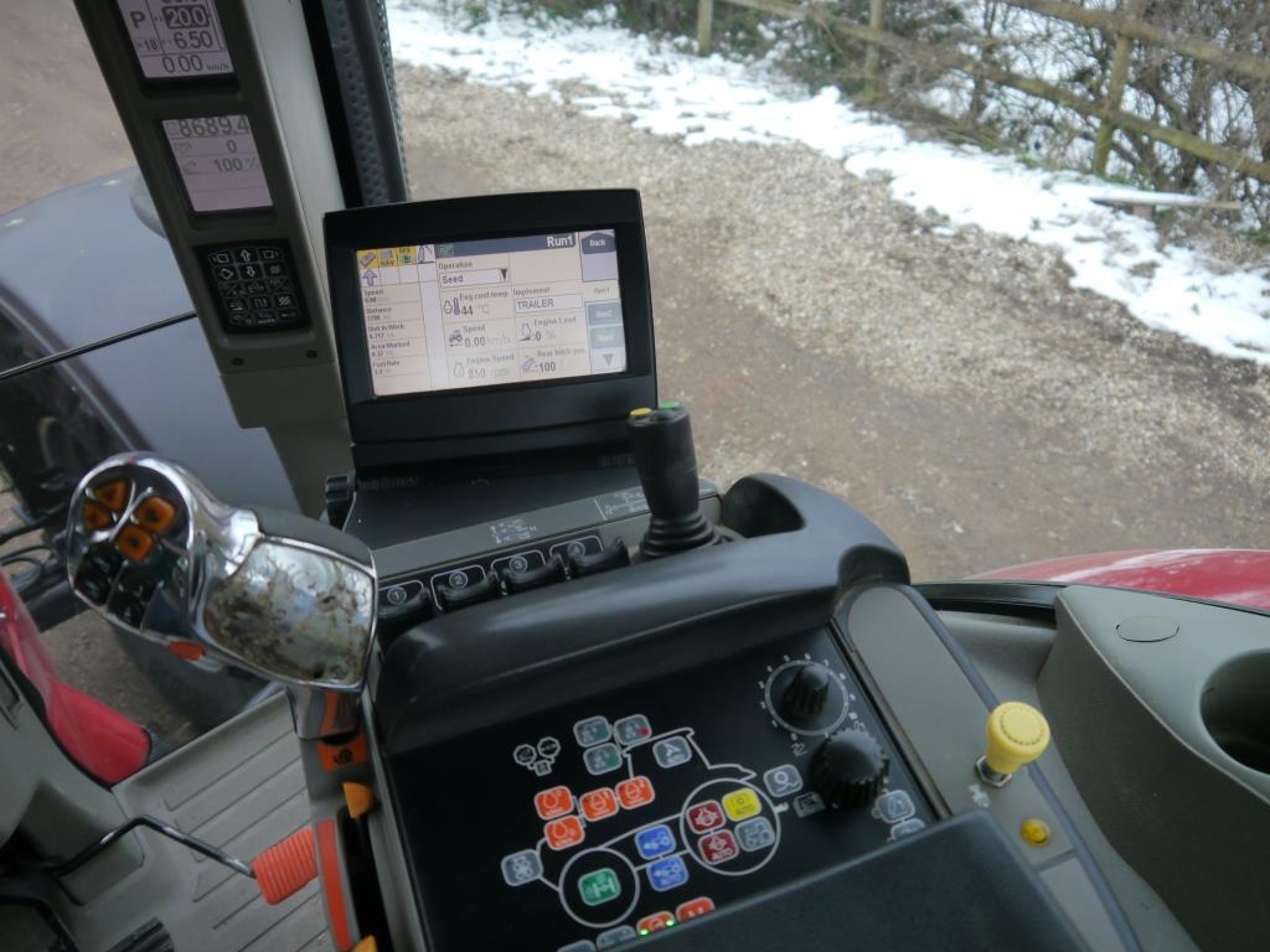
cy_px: 476
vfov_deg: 49.7
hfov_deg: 63.4
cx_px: 635
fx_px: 1027
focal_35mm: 28
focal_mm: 14
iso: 250
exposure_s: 1/60
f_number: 3.5
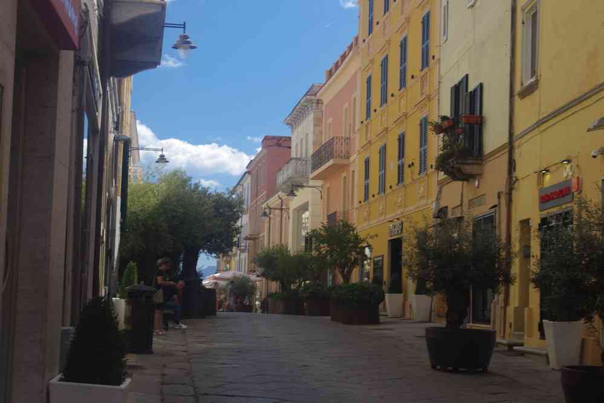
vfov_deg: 22.6
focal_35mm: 60
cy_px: 202
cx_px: 302
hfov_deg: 33.4
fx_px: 1007
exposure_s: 1/100
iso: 200
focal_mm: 40
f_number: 11
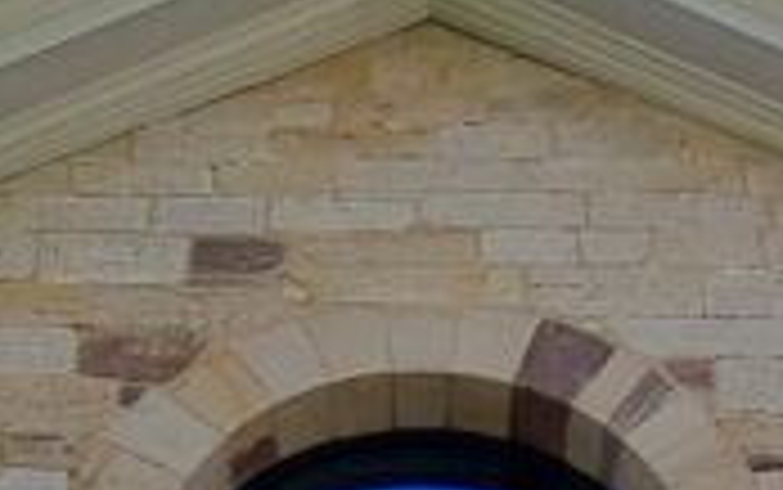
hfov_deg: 25.5
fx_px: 1730
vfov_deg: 11.7
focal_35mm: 81
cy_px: 1326
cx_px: 428
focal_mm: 2.2
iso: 50
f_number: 2.2
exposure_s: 1/864
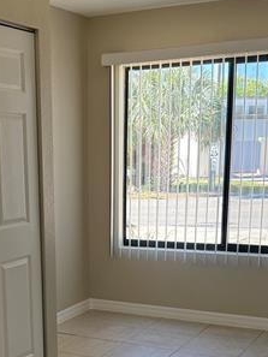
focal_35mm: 62
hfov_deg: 23.4
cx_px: 65
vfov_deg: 30.5
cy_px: 280
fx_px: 640
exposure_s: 1/228
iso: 100
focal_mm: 6.76
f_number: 1.78
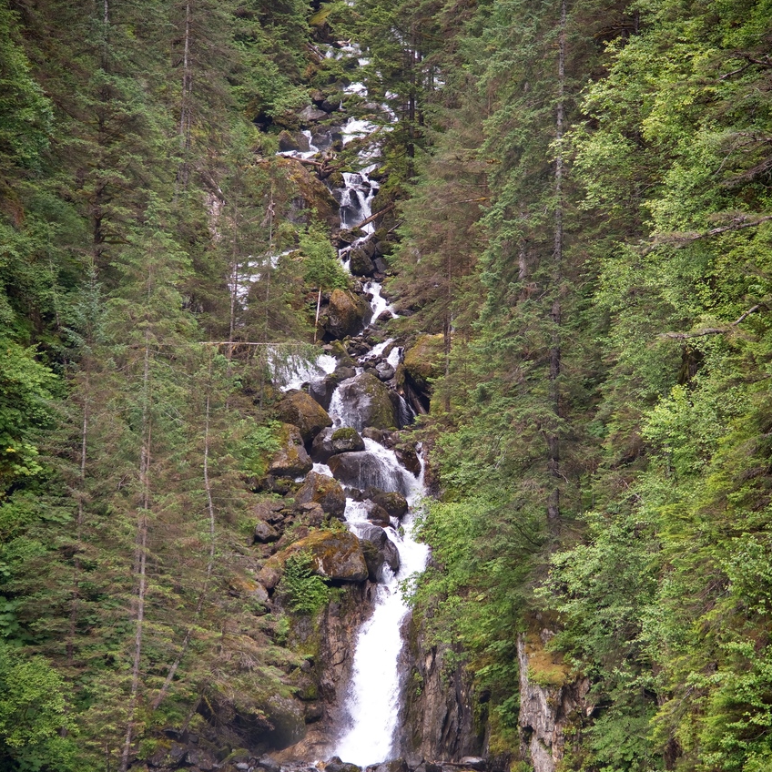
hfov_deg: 14.8
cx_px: 385
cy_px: 454
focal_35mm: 118
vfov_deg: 14.8
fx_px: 2977
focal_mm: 92
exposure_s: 1/200
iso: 320
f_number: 4
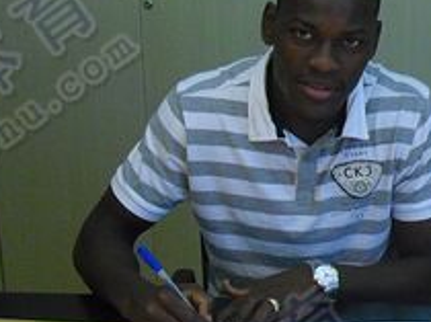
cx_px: 519
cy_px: 137
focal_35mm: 103
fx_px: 1281
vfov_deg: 14.3
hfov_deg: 18.1
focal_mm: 6.3
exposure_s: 1/80
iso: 400
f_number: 3.1
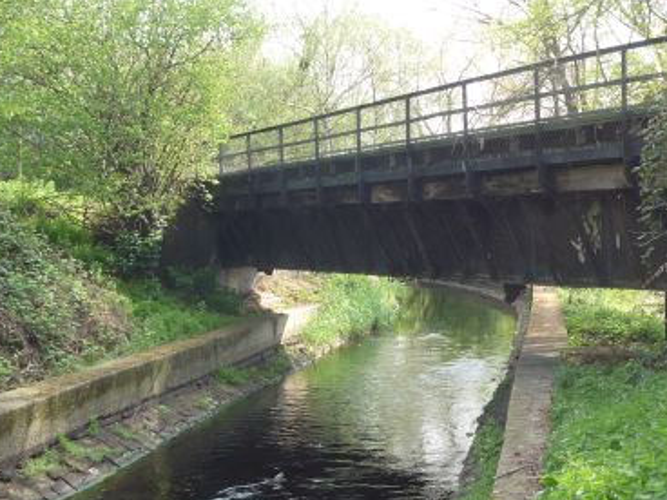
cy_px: 208
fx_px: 1156
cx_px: 422
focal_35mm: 60
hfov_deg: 32.0
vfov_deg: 24.4
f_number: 4
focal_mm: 5.8
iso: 100
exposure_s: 1/160
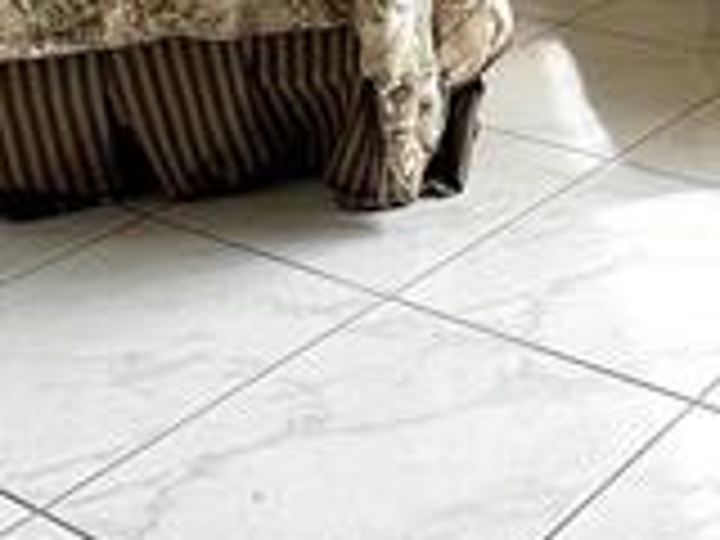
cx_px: 792
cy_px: -212
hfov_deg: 25.7
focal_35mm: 70
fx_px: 1456
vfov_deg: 19.0
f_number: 2.2
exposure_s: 1/236
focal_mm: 2.22
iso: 40
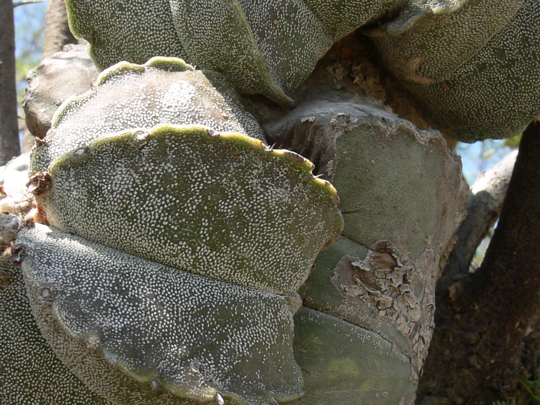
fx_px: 1357
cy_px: 188
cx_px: 308
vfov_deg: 17.0
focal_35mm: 87
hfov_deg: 22.5
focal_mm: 7.4
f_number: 5.6
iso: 80
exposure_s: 1/125
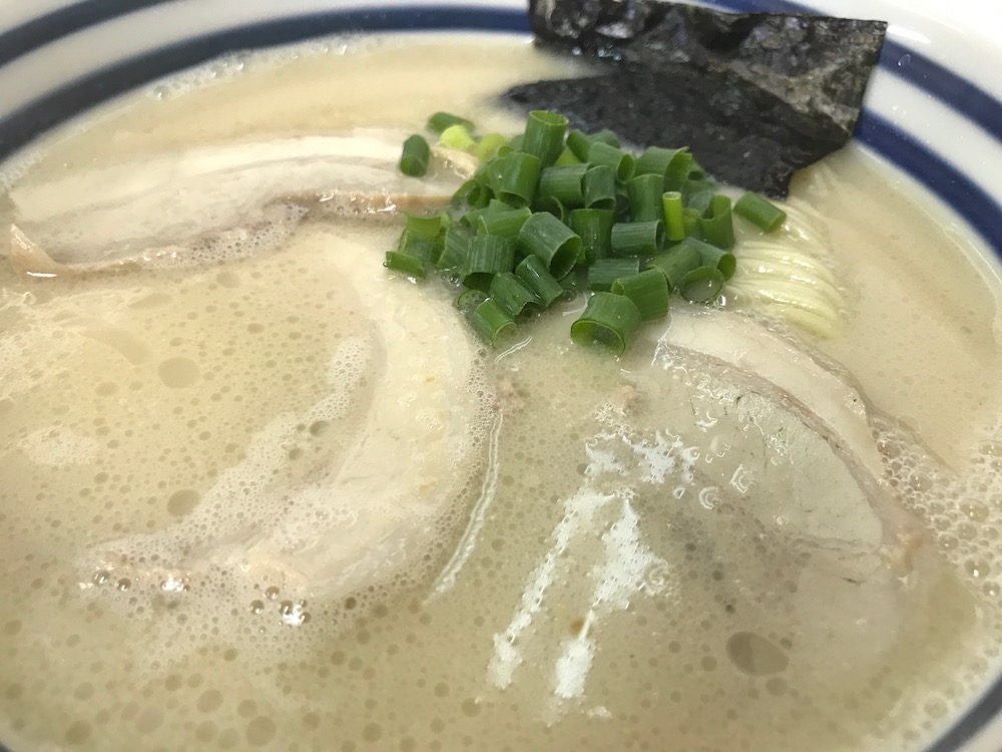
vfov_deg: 49.7
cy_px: 376
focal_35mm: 28
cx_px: 501
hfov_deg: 63.4
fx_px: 810
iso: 32
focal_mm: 3.99
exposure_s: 1/24
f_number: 1.8
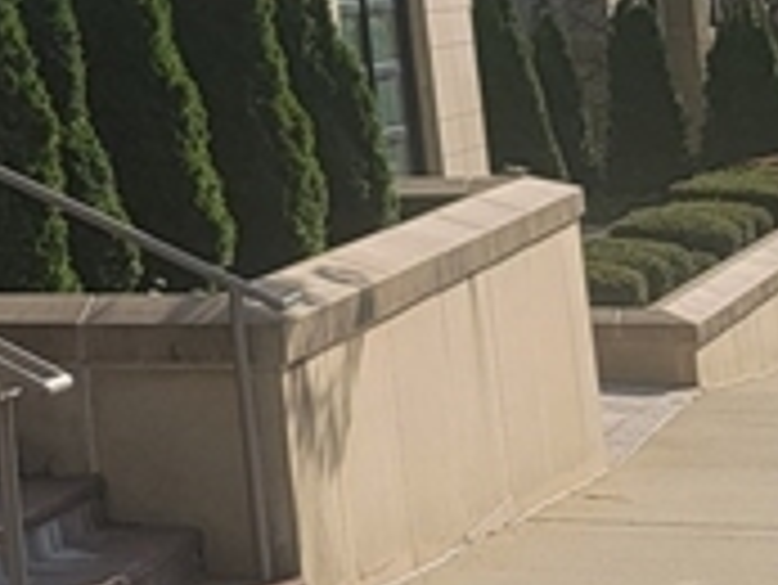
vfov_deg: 9.9
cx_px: -962
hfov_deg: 11.8
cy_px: -436
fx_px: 3194
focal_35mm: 142
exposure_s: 1/1038
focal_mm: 6.7
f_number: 1.8
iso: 16
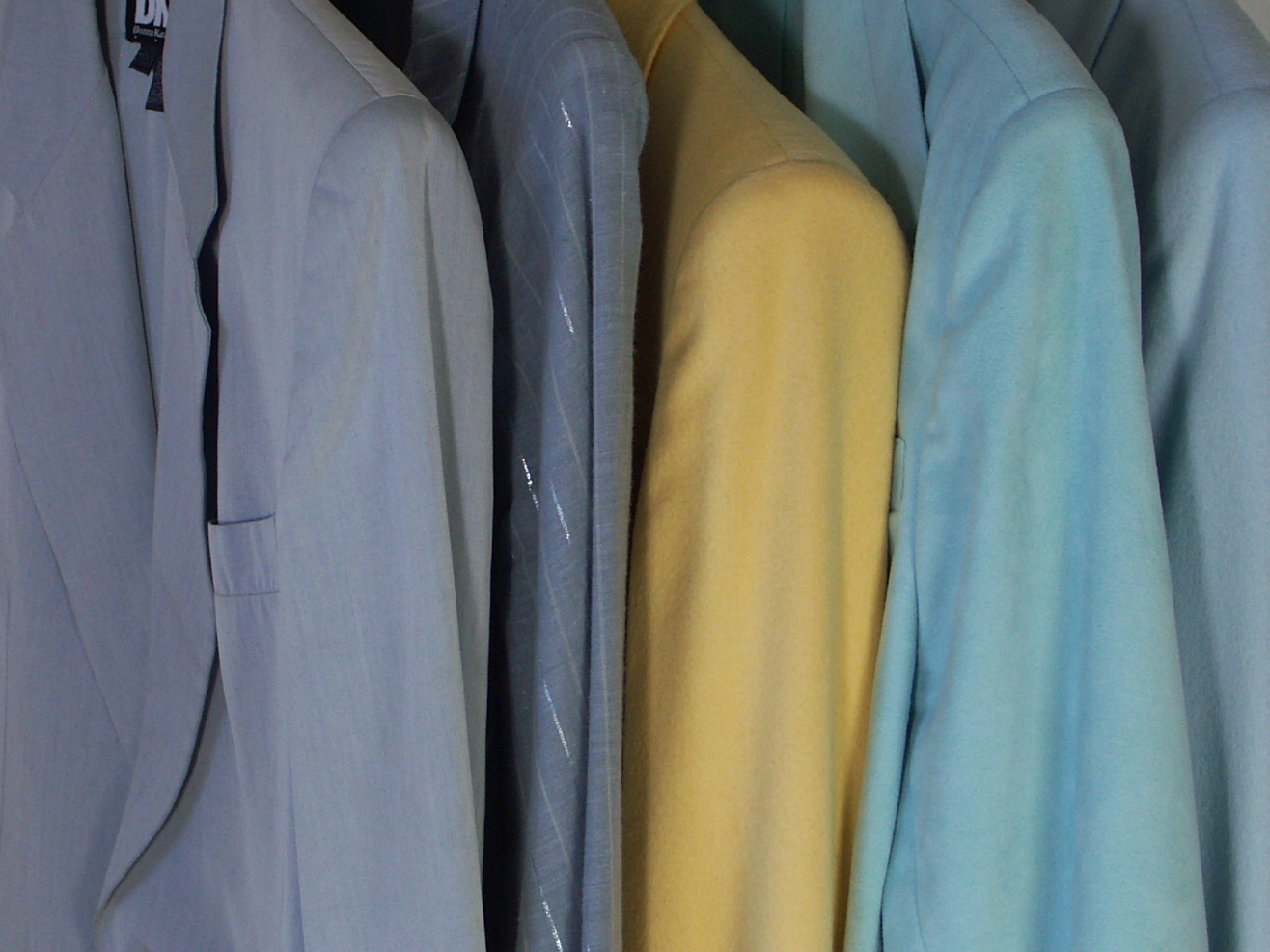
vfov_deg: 18.7
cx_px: 555
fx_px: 2898
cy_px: 447
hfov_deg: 24.7
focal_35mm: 79
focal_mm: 12.95
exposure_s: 1/40
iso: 100
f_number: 4.5
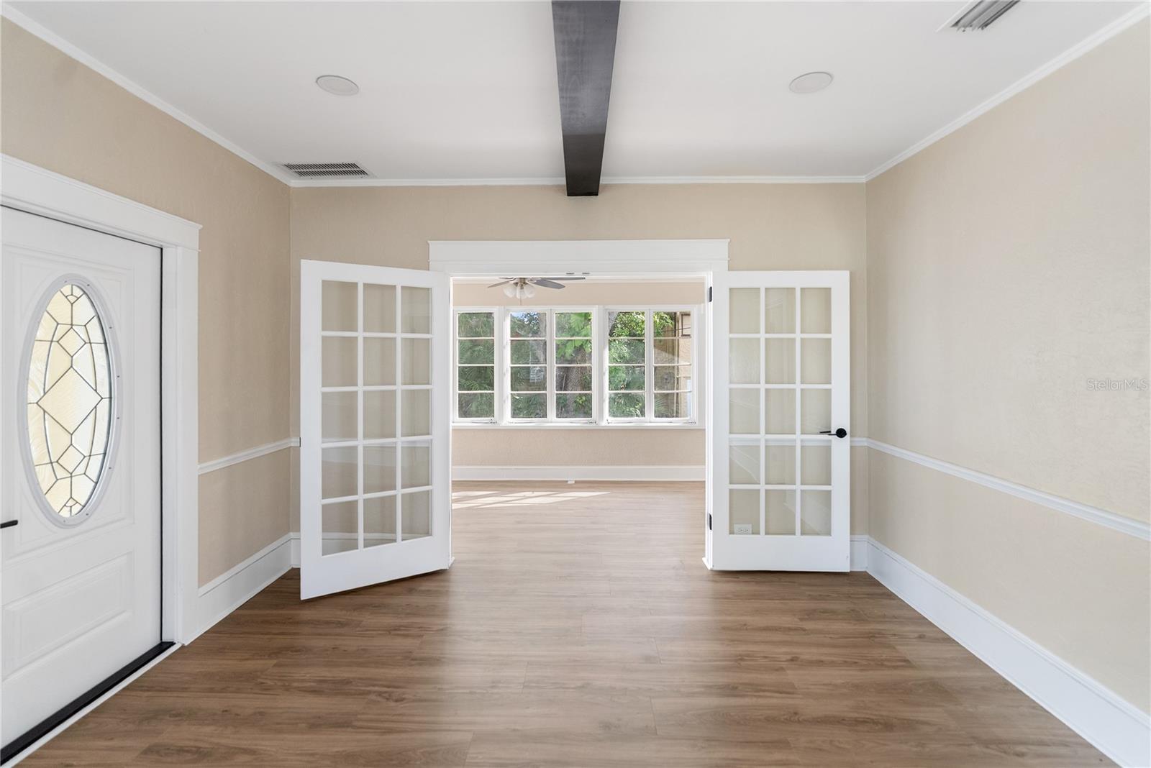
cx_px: 576
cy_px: 384
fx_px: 512
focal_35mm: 16
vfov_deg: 73.8
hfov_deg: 96.7
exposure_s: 1/320
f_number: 2.8
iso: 250
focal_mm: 16
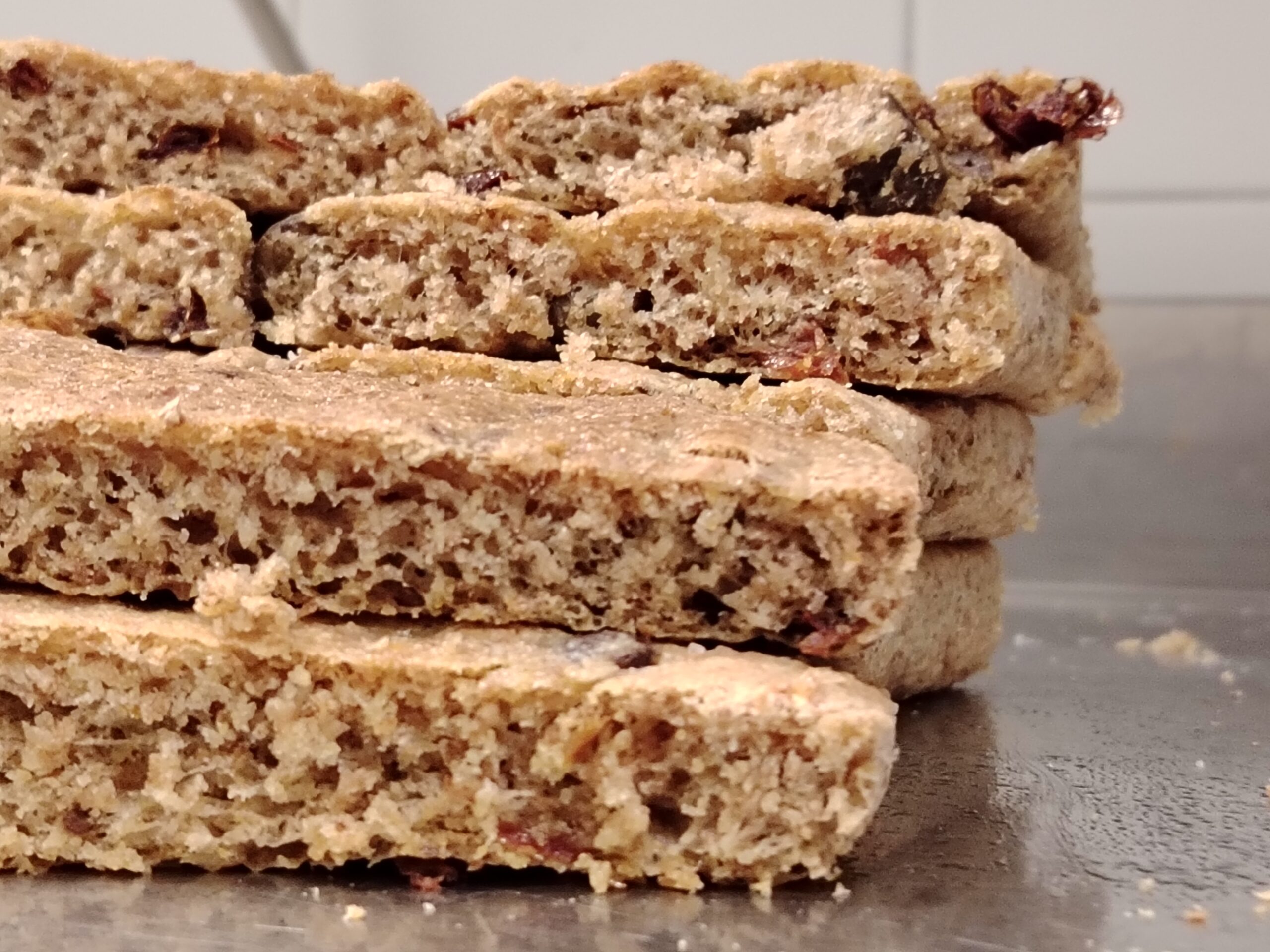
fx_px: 2605
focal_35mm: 71
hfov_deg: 27.4
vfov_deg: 20.7
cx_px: 635
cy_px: 476
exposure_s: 1/33.3
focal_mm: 5.25
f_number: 1.75
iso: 1181
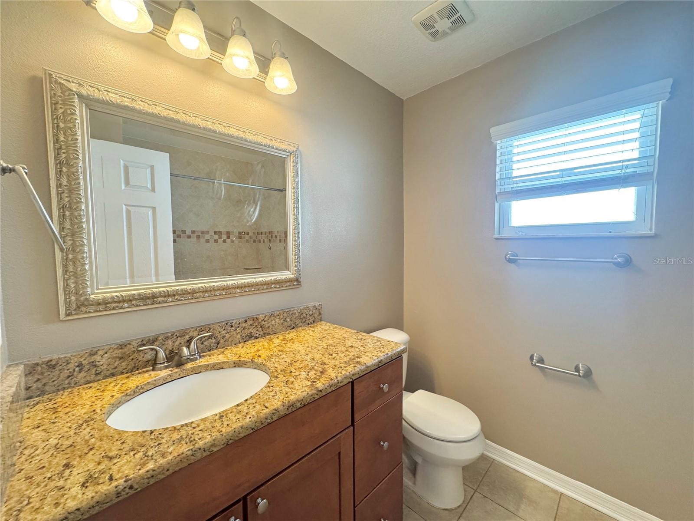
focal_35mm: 14
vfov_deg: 85.7
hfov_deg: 102.1
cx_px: 347
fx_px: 281
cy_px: 260
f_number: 2.2
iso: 250
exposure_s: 1/120
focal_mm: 2.22
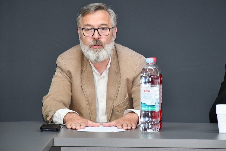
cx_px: 118
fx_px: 1620
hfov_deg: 8.0
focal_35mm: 258
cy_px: 62
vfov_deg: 5.3
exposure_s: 1/60
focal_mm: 140
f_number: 5.6
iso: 1100
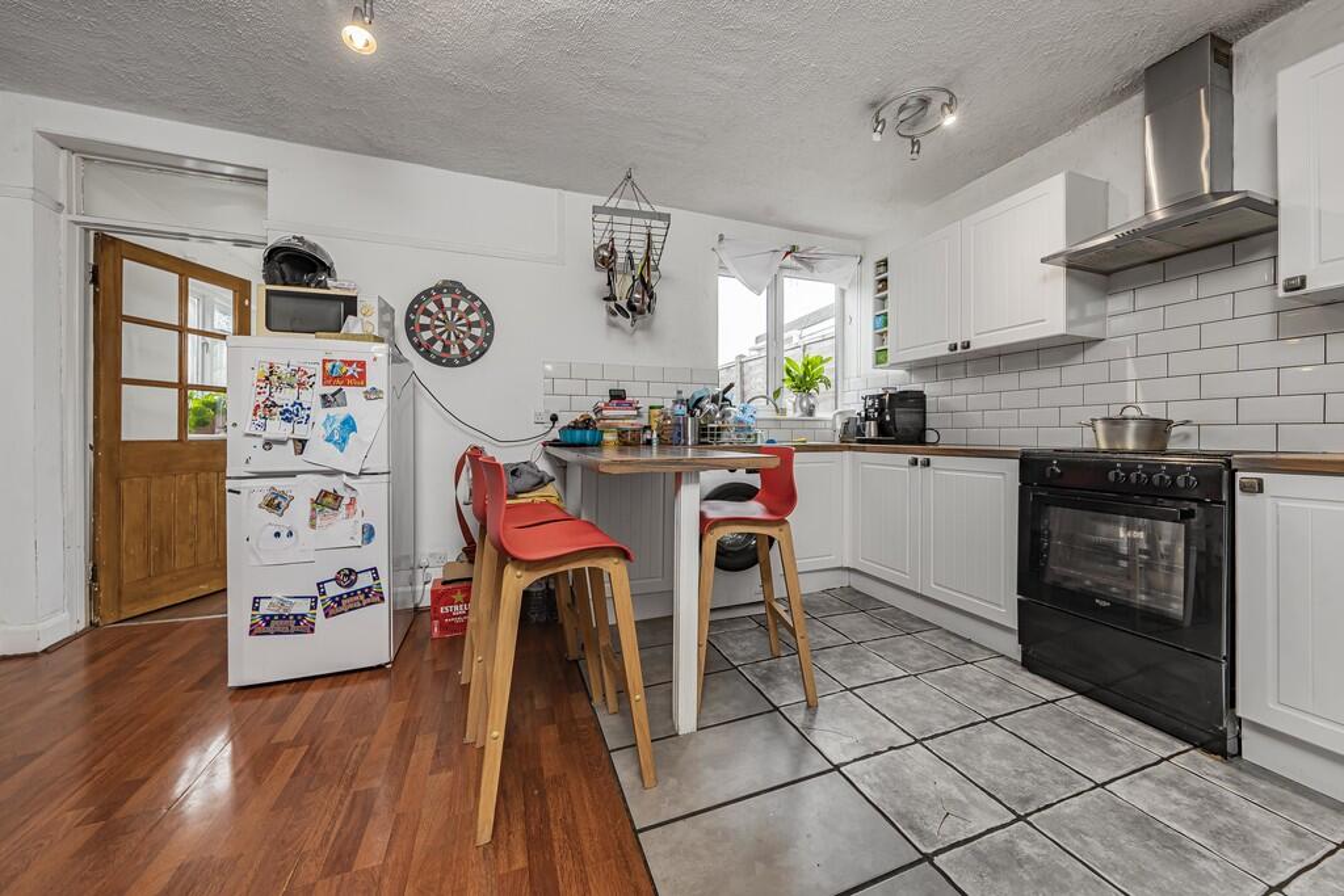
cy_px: 448
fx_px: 448
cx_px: 672
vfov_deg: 90.0
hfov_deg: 112.6
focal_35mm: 12
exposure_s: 1/10
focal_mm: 12
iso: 320
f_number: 9
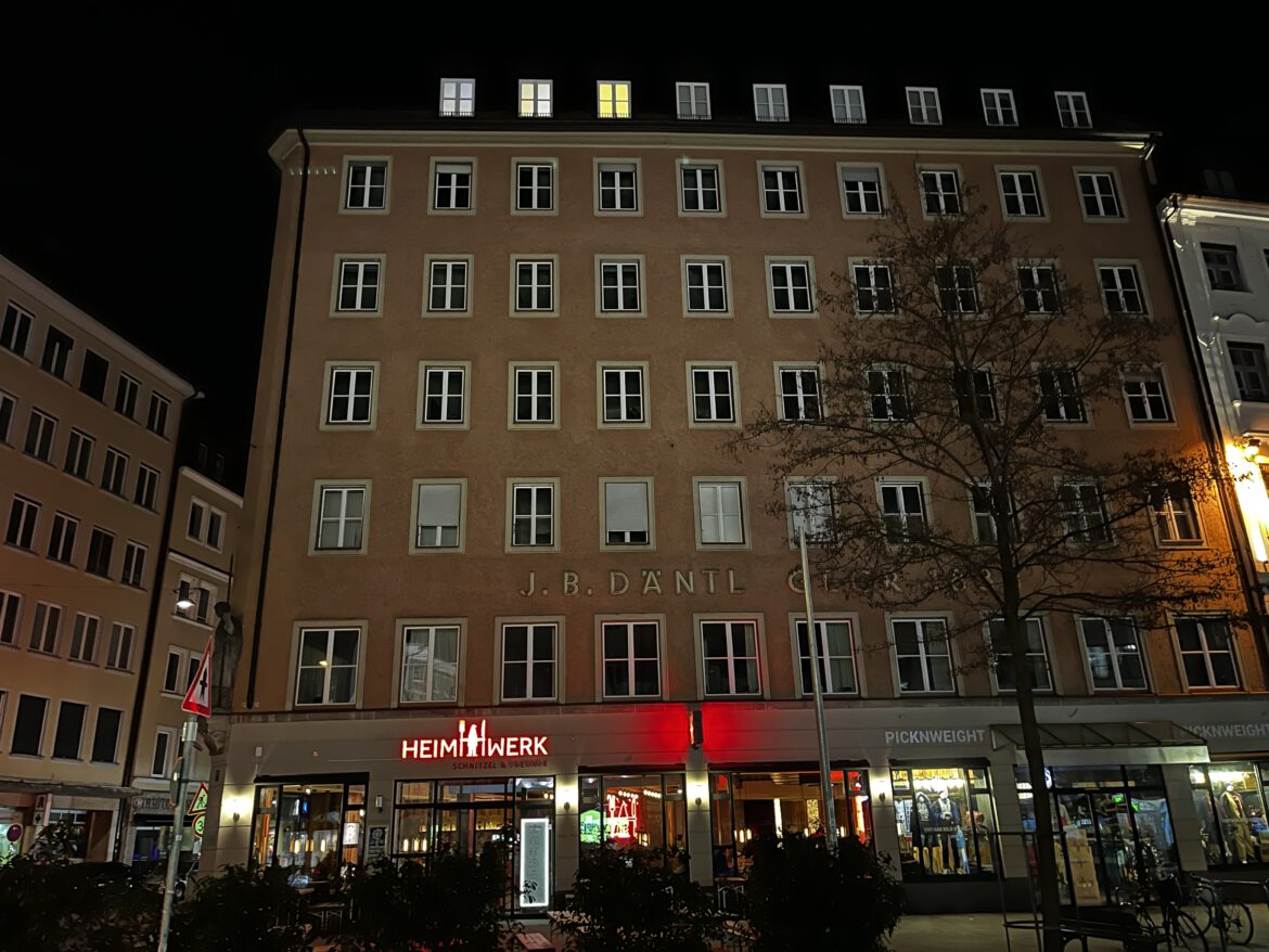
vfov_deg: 53.1
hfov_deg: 67.3
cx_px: 634
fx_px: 953
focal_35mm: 26
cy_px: 476
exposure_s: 1/17
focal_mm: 5.1
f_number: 1.6
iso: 800
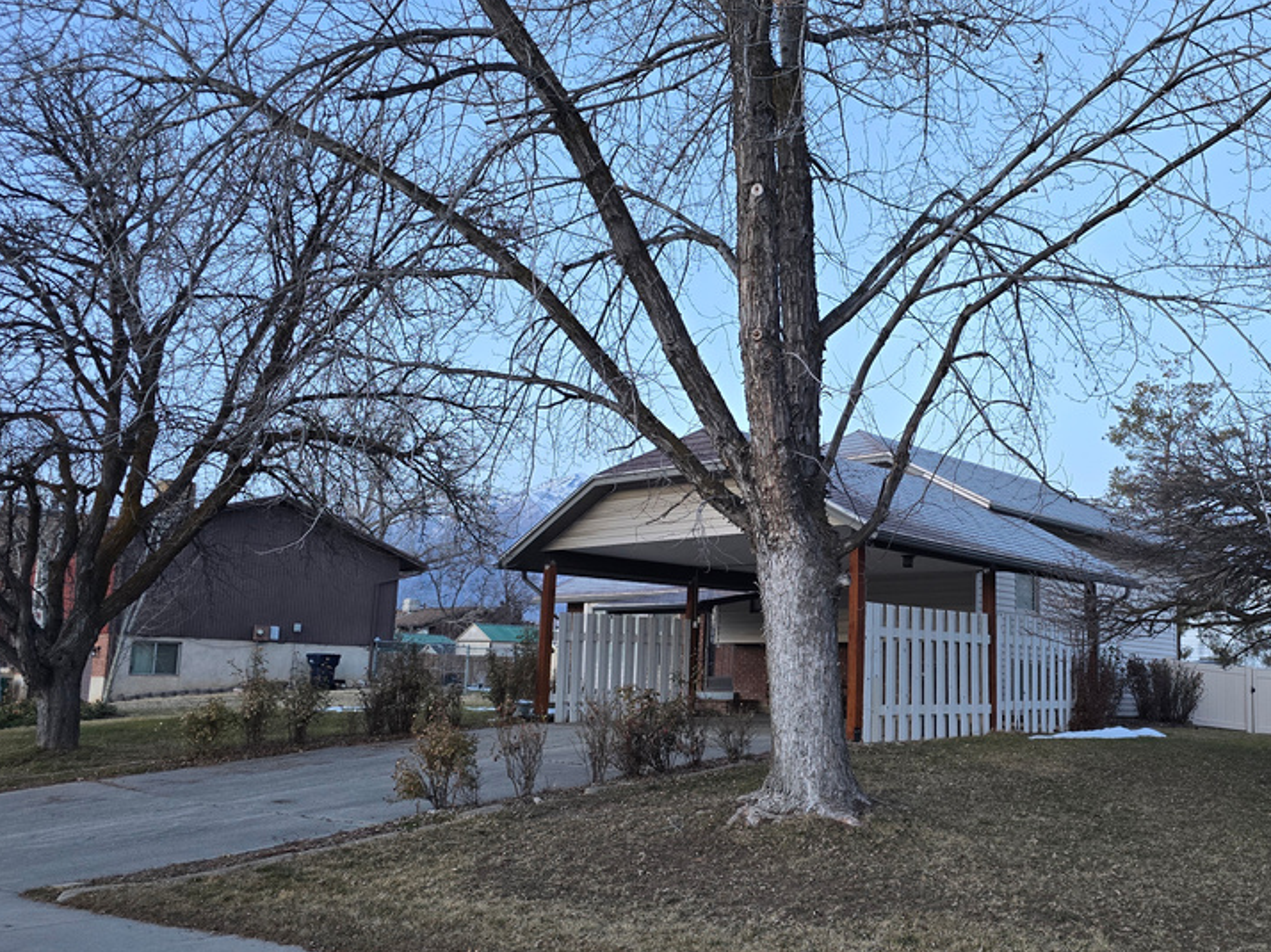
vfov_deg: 42.9
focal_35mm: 33
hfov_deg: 54.6
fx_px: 1211
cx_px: 815
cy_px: 502
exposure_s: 1/180
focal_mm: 6.3
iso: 200
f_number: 1.7
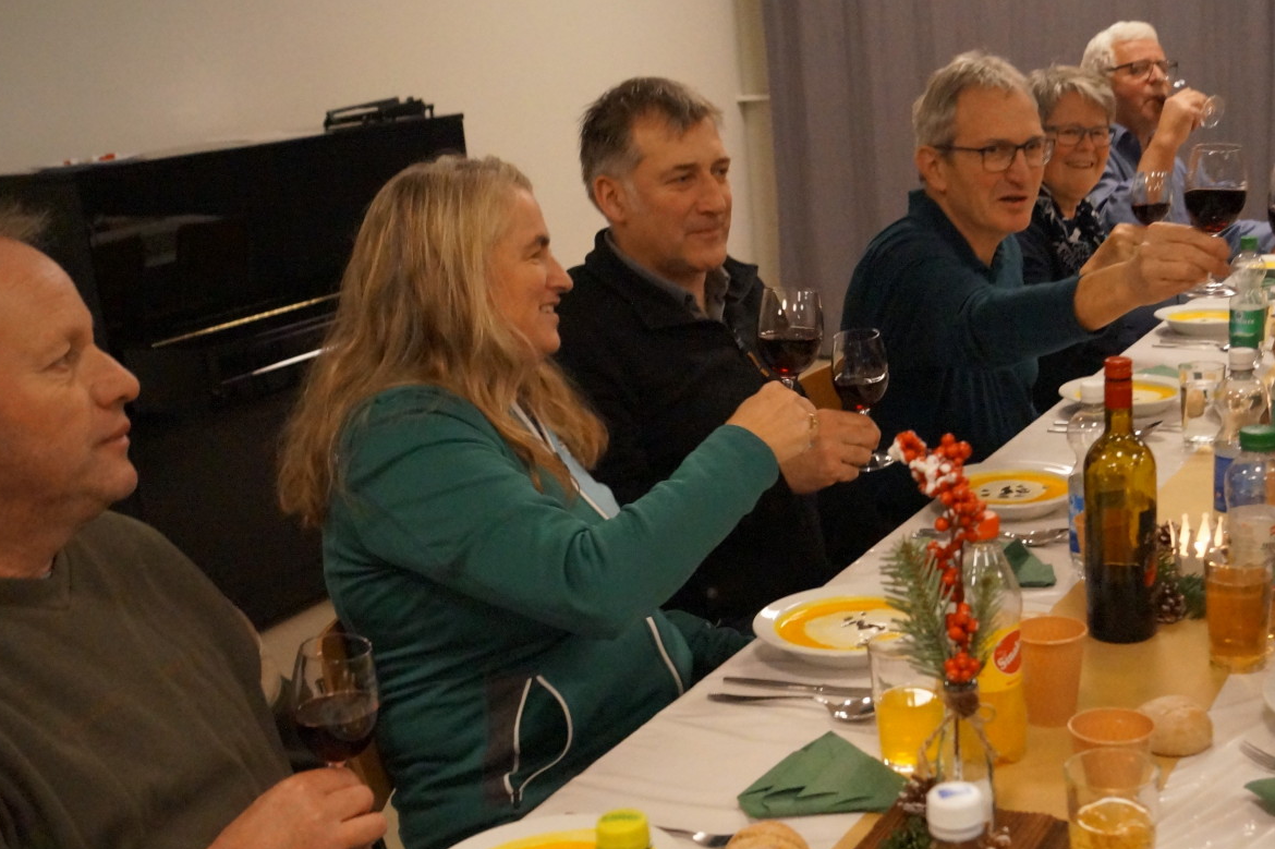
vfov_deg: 21.1
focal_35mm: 64
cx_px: 805
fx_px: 2266
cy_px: 591
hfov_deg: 31.3
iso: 3200
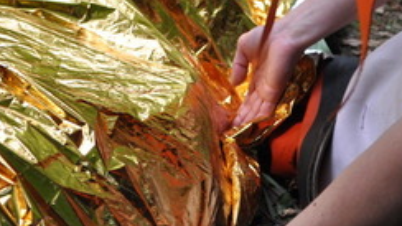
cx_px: 79
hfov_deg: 26.8
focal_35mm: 78
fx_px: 826
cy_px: -133
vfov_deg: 14.3
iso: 500
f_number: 2.8
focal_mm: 17
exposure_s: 1/160
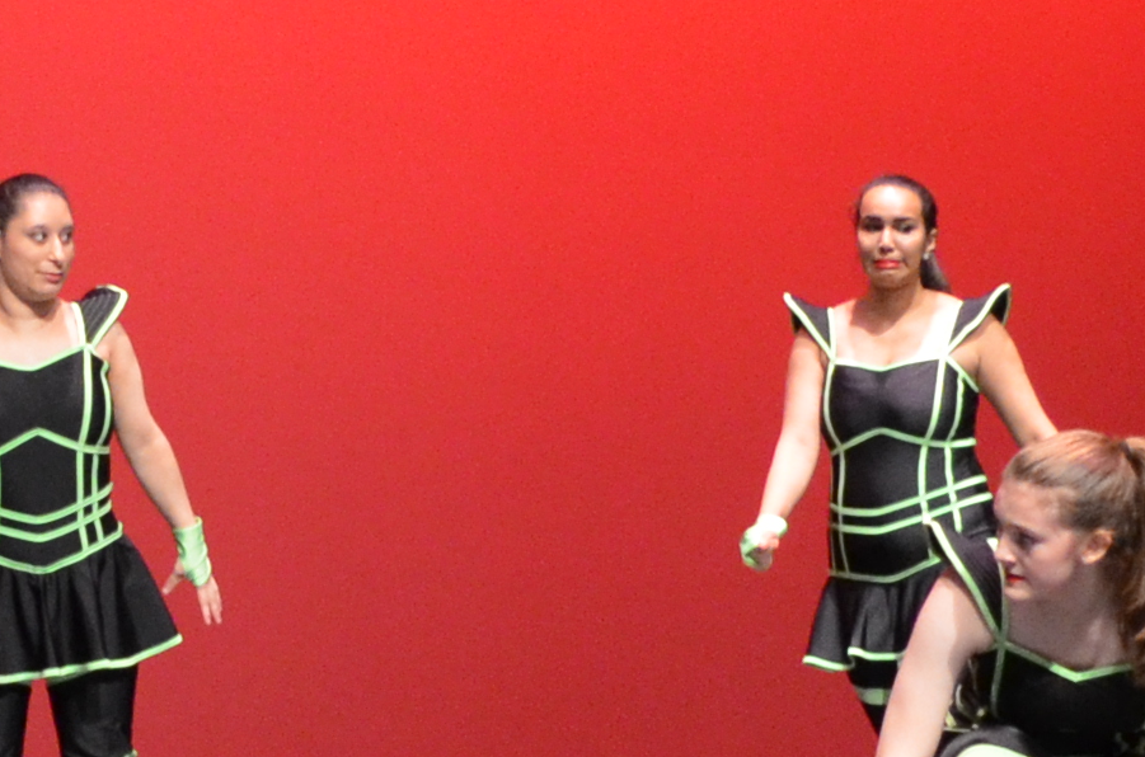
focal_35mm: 197
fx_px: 6250
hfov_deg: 10.4
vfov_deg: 6.9
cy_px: 509
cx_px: 37
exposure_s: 1/80
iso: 1600
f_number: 4
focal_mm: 24
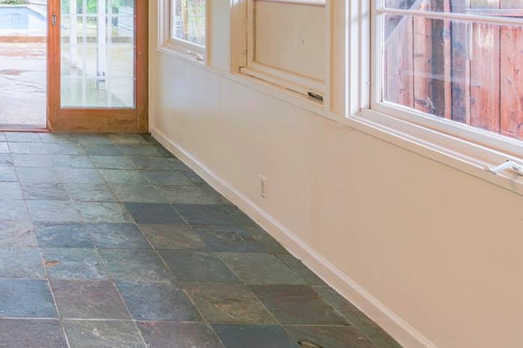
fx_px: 537
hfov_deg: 40.8
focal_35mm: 37
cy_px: -30
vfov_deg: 31.9
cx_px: -63
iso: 100
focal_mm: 16
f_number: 11
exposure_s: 1/30
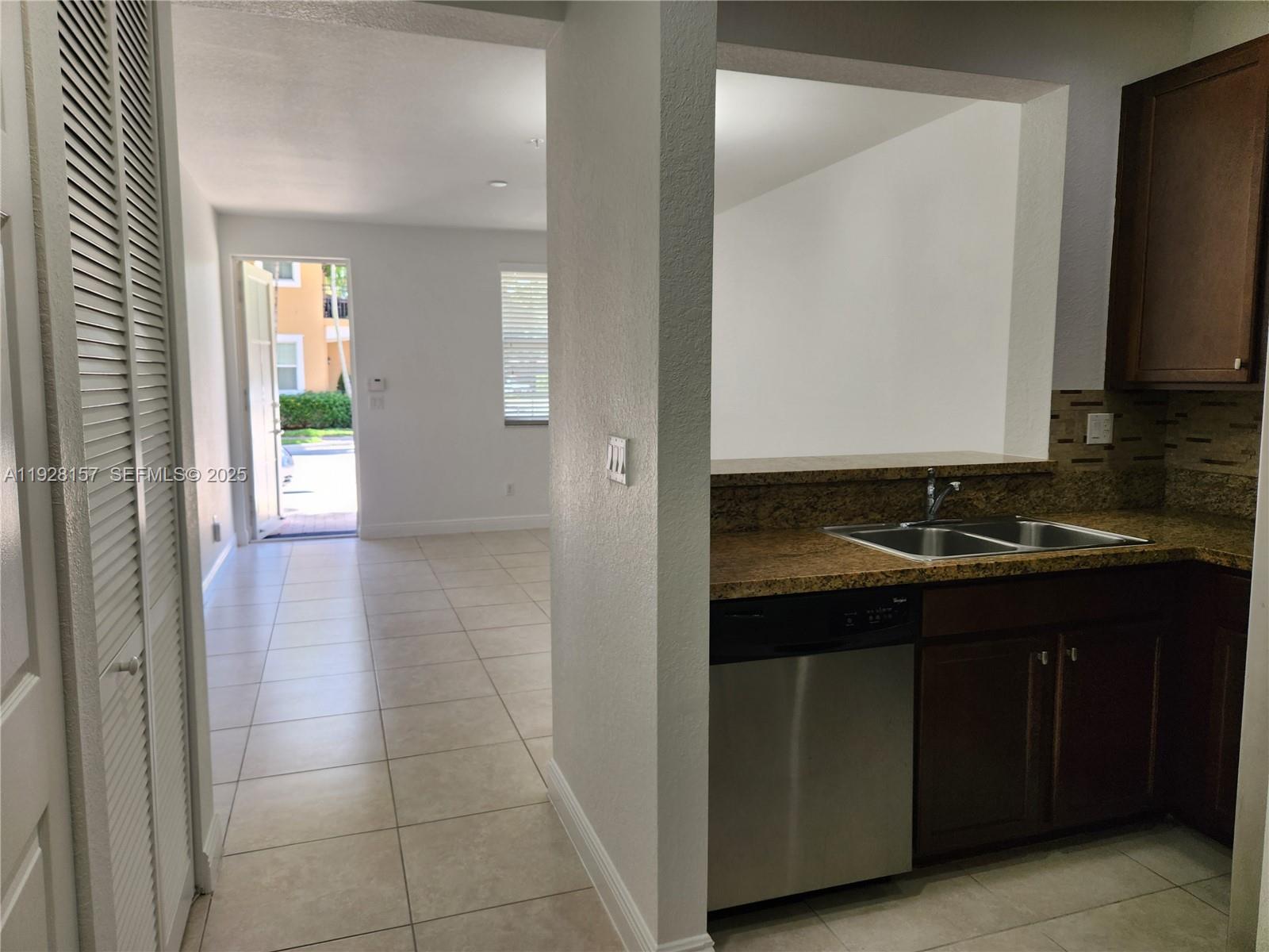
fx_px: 843
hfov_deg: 73.9
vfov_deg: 58.9
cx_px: 634
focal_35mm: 23
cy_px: 476
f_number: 1.8
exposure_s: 1/120
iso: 40
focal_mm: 5.4
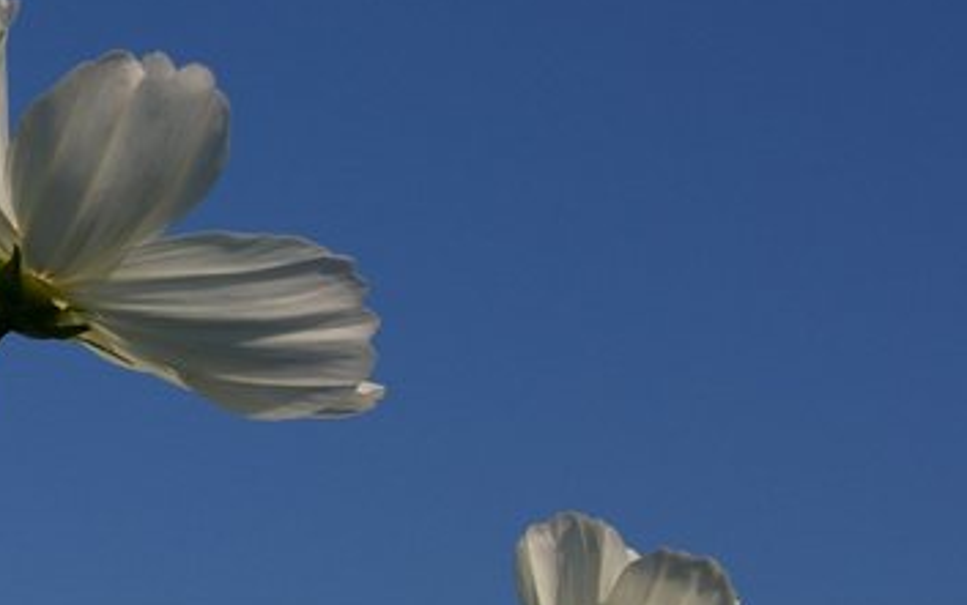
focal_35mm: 177
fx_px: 4667
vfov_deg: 7.4
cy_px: 257
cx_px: -121
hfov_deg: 11.6
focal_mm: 40
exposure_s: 1/1000
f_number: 8
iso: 200
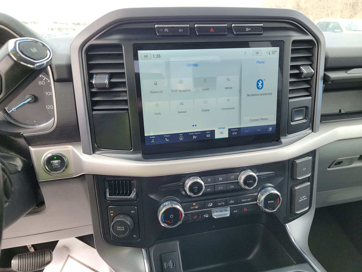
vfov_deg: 56.8
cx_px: 181
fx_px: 251
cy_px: 136
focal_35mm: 24
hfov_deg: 71.6
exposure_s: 1/59
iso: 52
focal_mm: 6.7
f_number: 1.8
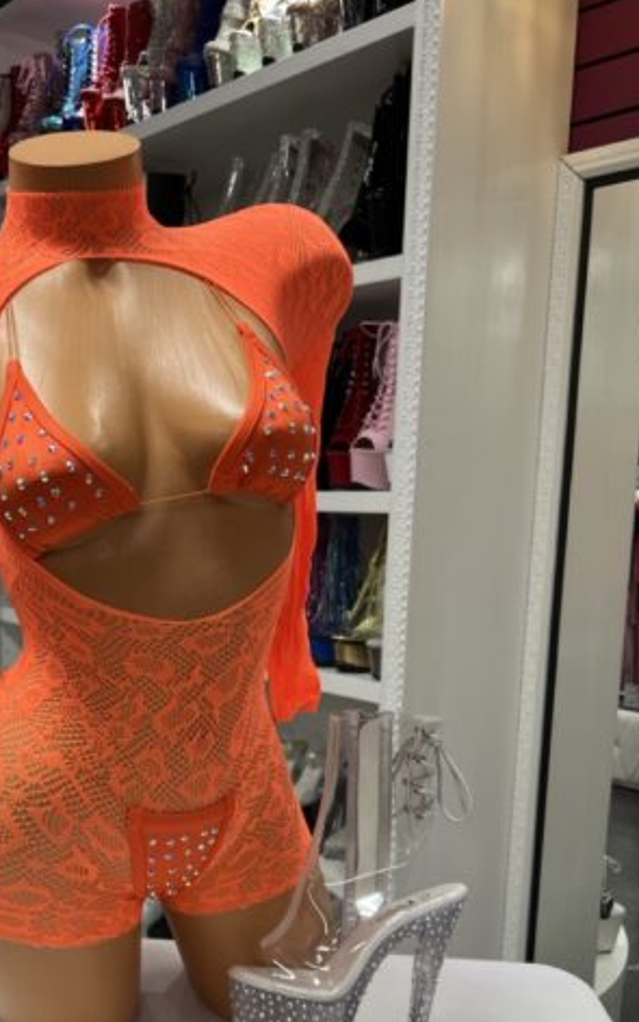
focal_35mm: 35
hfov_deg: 35.7
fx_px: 975
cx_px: 186
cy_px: 634
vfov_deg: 54.7
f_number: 1.5
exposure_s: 1/60
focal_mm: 5.7
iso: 80
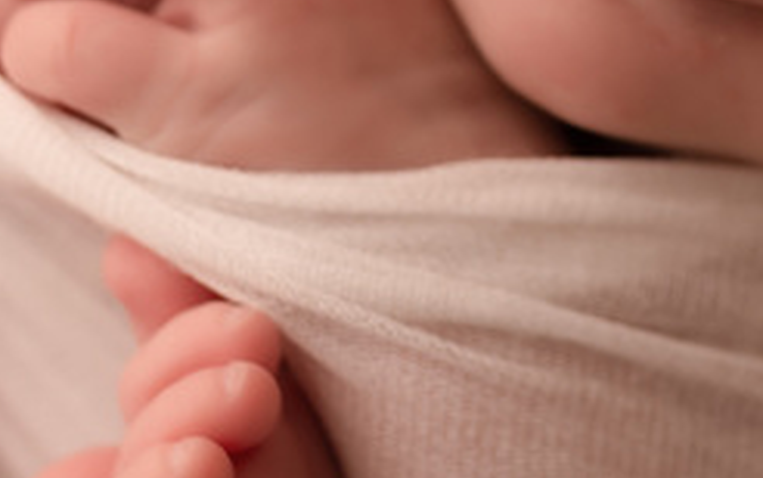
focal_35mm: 174
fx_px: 3620
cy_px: -247
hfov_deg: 11.8
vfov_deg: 7.4
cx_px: 918
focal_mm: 35
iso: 160
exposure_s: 1/125
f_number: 3.2
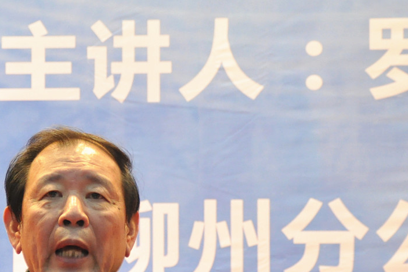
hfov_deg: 10.7
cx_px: 92
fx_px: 2176
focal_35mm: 192
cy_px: 265
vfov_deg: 7.1
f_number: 5
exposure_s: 1/10
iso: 800
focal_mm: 50
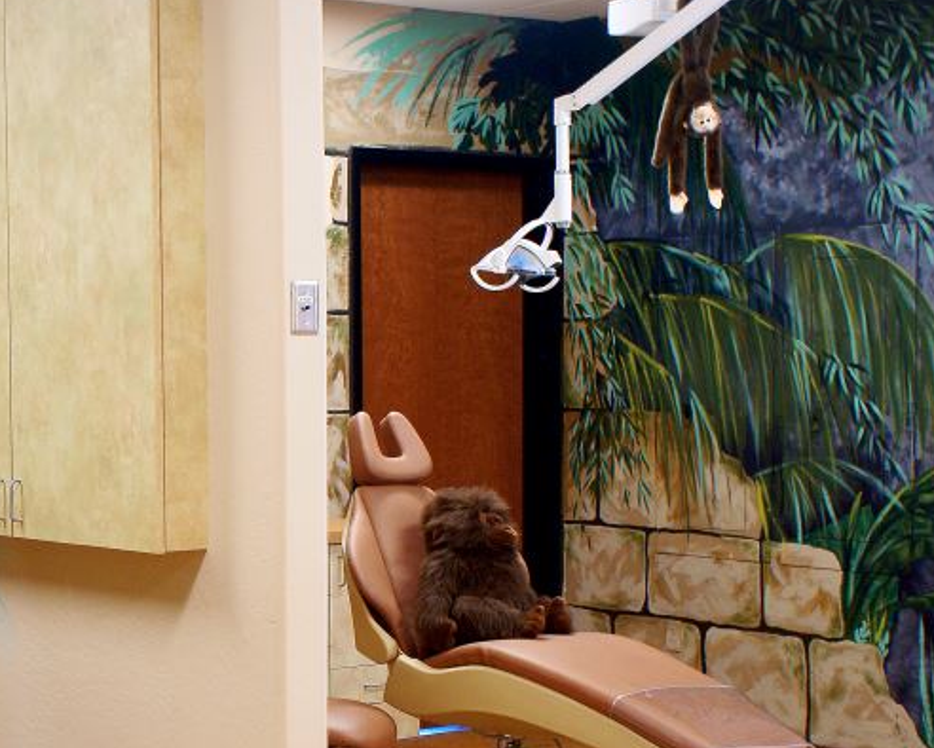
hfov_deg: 24.2
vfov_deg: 19.9
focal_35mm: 77
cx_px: 144
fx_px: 2129
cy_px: 495
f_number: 9
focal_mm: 28
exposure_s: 1/2.5
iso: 200
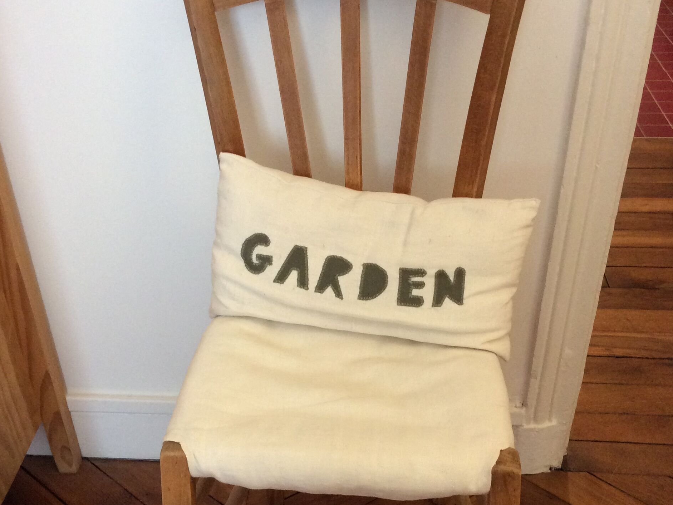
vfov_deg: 32.6
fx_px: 856
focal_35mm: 44
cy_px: 343
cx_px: 340
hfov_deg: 42.9
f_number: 2.4
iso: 160
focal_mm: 3.3
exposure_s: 1/25
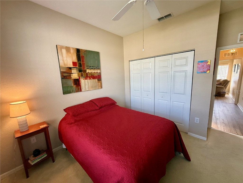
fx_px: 98
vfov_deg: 85.7
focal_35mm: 14
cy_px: 92
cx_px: 122
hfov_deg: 102.1
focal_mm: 2.22
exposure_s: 1/120
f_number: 2.2
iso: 160
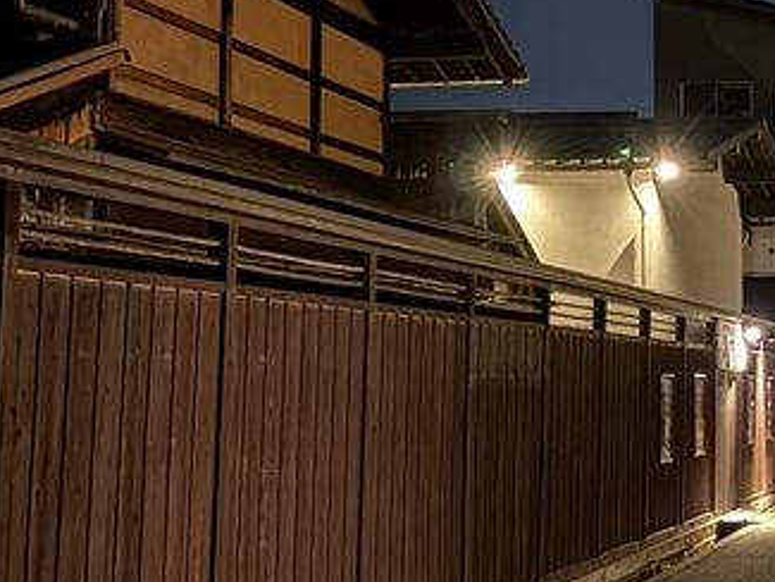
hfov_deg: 22.0
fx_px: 1792
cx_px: 997
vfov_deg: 18.4
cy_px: 191
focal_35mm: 80
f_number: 1.6
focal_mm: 5.96
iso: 1600
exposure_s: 1/9
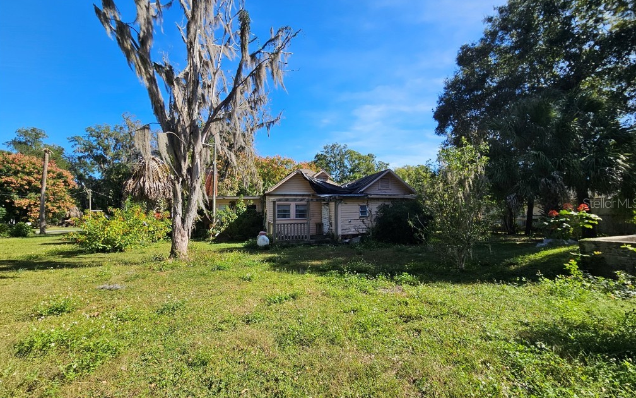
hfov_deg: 105.3
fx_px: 243
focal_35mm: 14
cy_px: 203
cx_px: 319
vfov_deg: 78.6
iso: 50
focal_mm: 2.2
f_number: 2.2
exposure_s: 1/1418
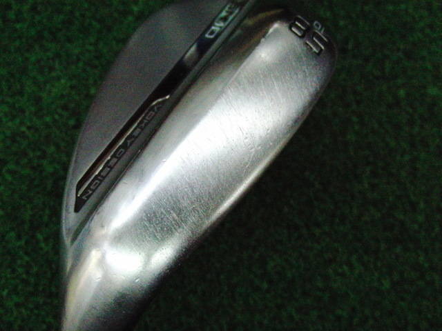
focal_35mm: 37
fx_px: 472
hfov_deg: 50.1
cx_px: 221
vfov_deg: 38.7
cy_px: 166
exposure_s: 1/800
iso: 3200
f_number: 3.6
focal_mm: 6.42
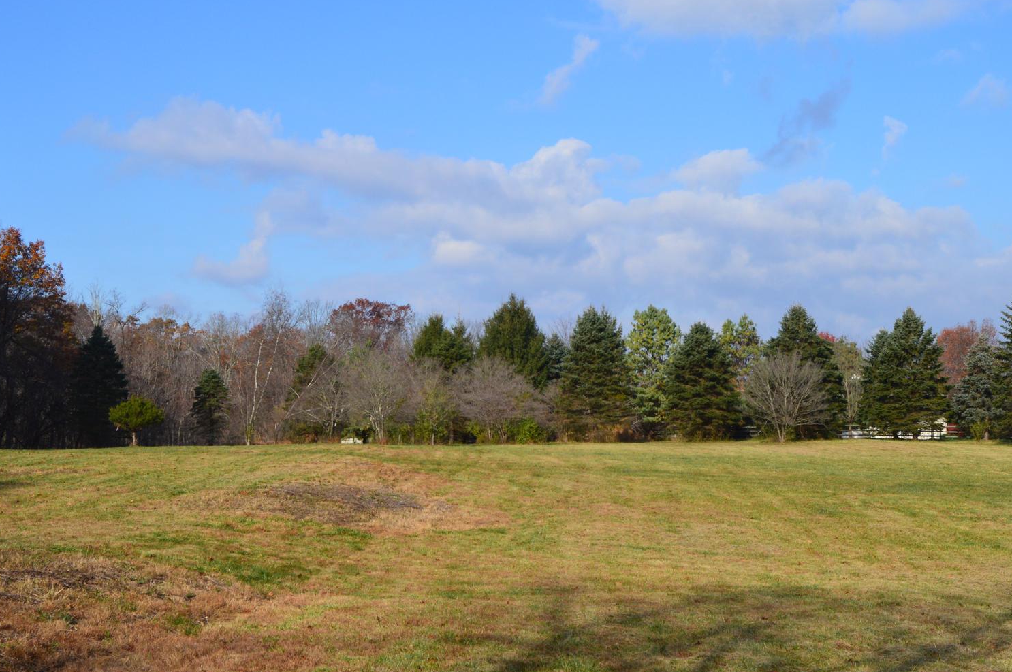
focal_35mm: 52
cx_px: 513
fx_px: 1451
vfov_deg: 26.1
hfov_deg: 38.4
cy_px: 328
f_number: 11
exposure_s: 1/400
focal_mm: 25
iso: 400
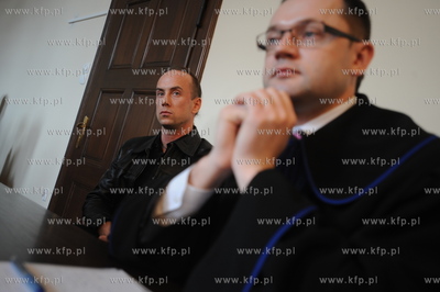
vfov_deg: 37.8
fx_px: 427
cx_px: 220
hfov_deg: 54.5
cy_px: 146
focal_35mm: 35
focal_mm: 35
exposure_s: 1/80
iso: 800
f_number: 2.8
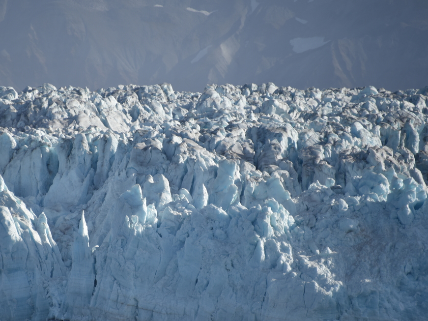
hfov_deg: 4.7
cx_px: 123
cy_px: 203
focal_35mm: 424
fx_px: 5242
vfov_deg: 3.5
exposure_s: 1/640
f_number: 5.6
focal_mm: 300
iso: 110
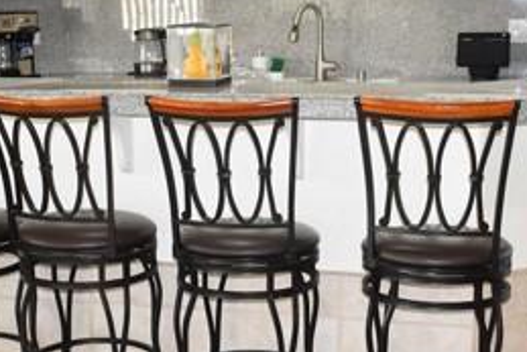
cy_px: 219
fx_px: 1084
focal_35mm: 74
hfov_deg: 27.3
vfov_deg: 18.4
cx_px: 248
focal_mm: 20
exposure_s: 1/80
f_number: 4.5
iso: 800
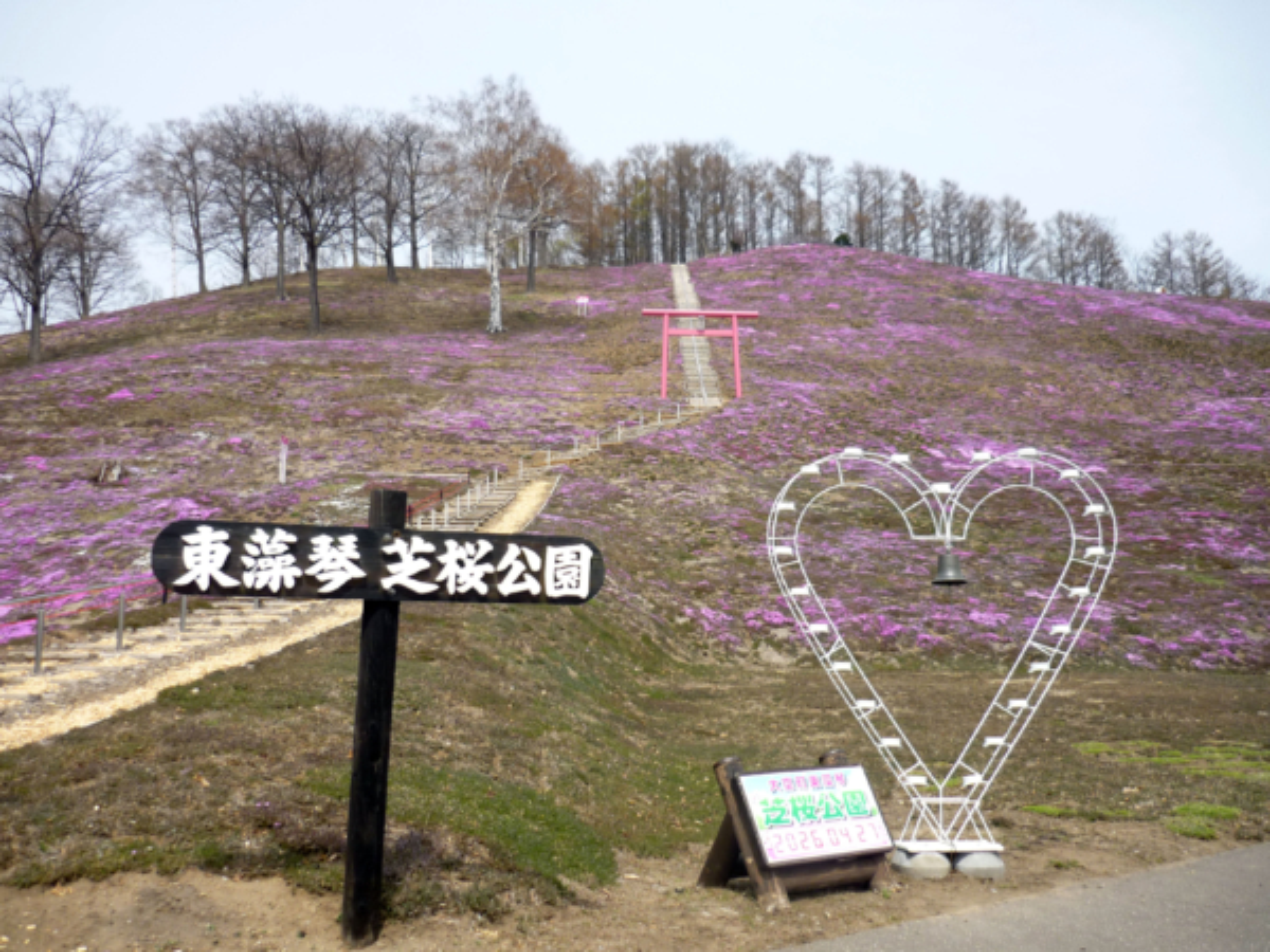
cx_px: 635
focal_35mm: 33
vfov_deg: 42.9
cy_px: 476
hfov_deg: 55.4
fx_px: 1211
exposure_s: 1/125
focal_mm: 5.5
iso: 100
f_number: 8
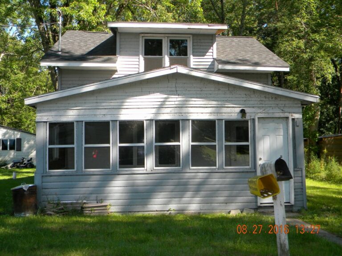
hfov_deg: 51.4
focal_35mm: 36
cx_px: 171
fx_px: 356
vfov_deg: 39.7
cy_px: 128
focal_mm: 6.4
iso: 110
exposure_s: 1/322
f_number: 3.7
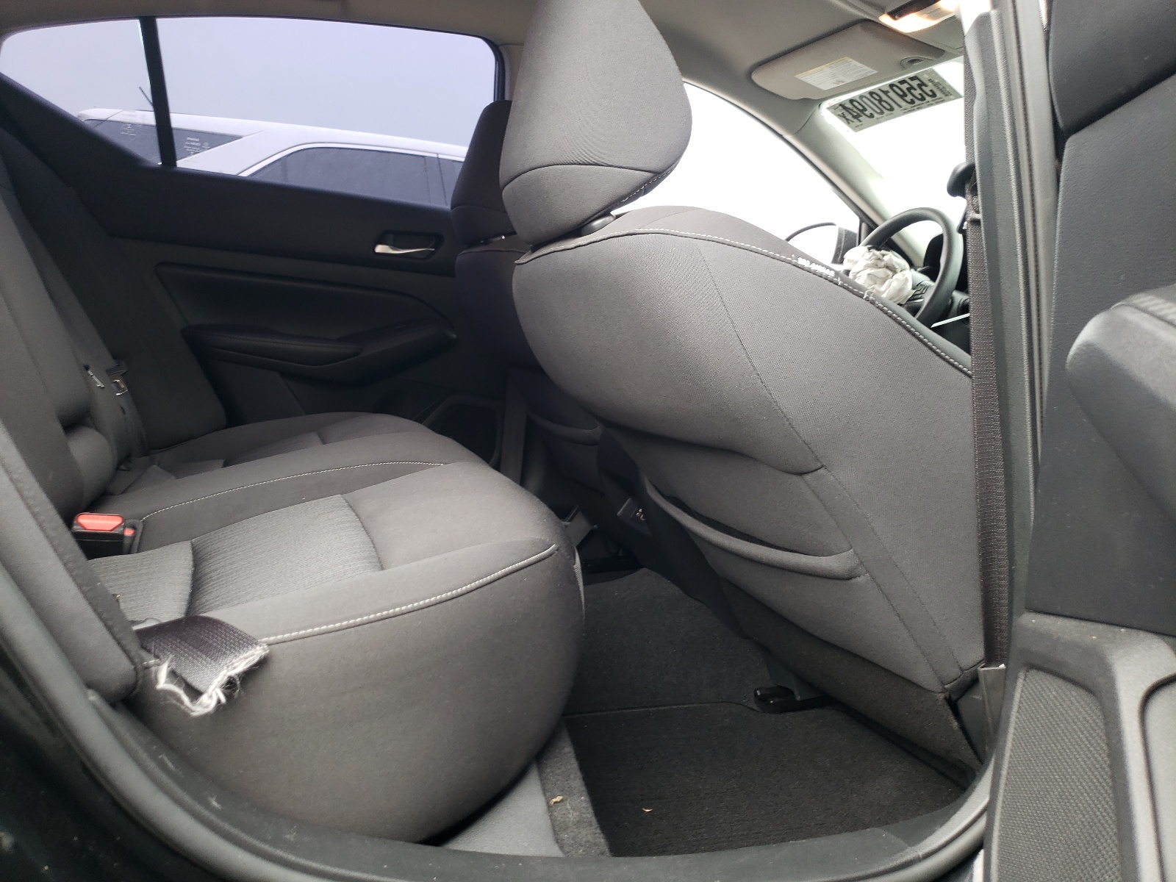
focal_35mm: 26
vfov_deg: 53.1
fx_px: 883
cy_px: 441
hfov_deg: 67.3
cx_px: 588
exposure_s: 1/50
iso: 53
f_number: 1.5
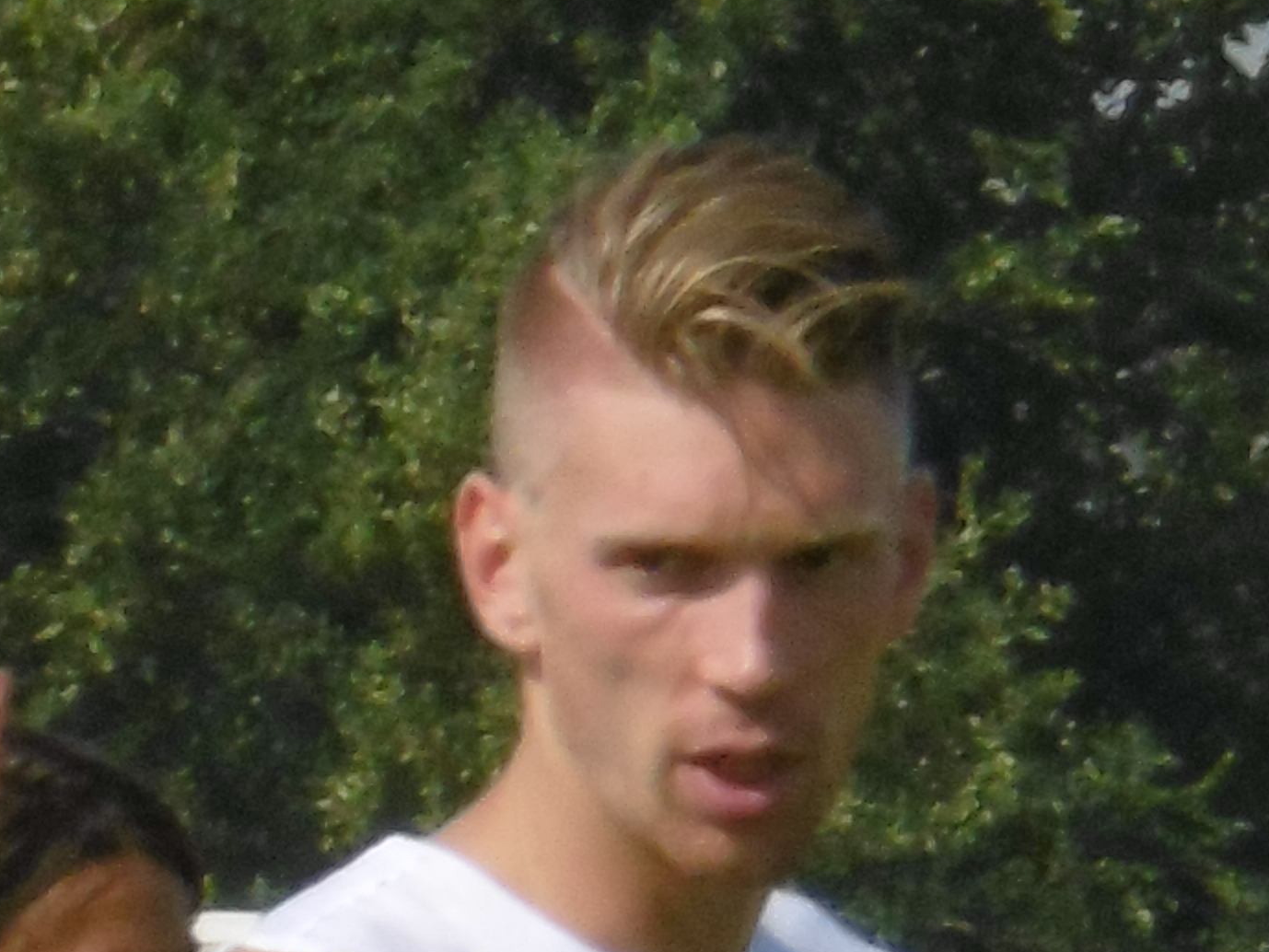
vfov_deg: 0.8
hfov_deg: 1.0
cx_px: 347
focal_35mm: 1926
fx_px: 70618
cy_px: 737
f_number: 6.3
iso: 100
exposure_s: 1/500
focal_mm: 51.6
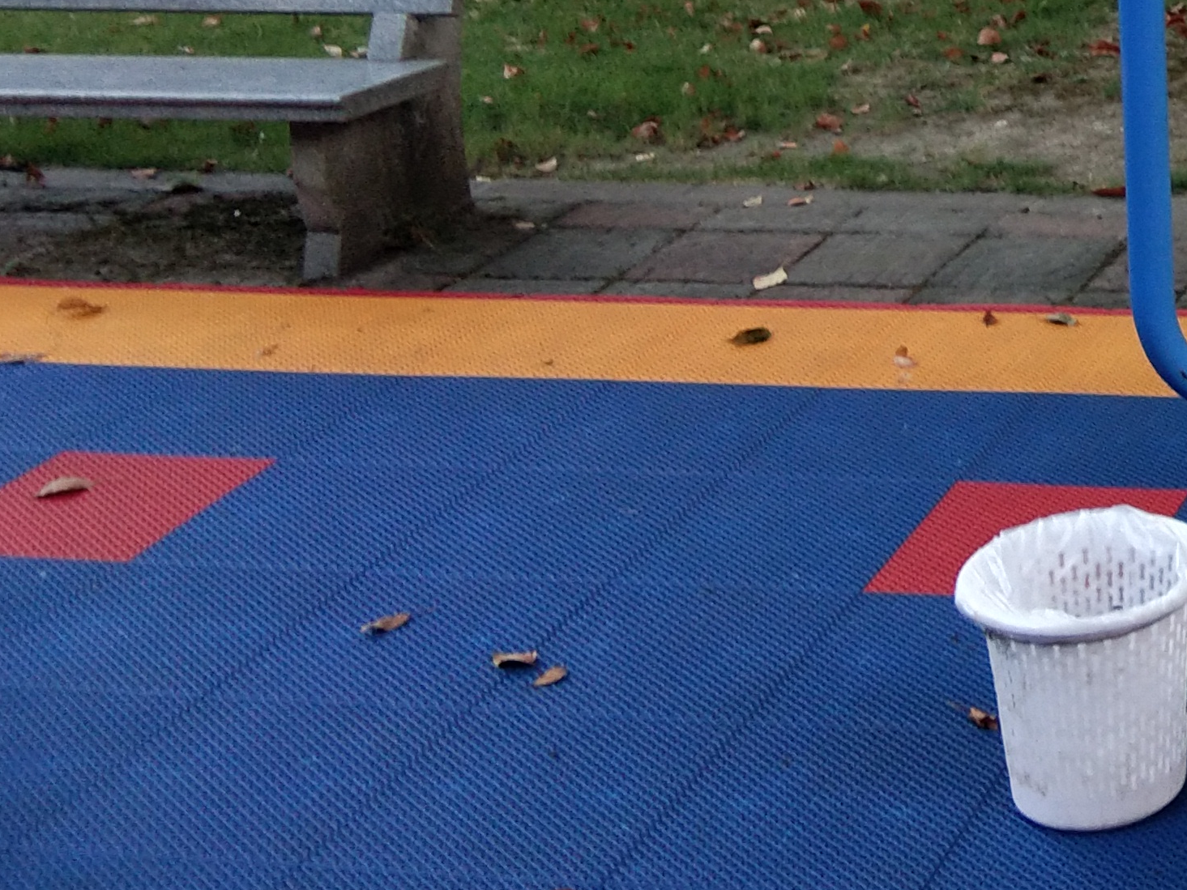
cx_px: 1612
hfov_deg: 20.1
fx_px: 3018
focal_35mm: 88
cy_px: -53
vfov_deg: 16.4
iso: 200
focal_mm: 3.69
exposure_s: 1/33.3
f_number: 2.2
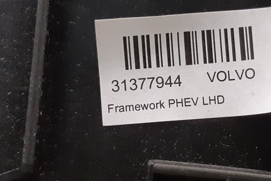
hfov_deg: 47.7
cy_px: 92
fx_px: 301
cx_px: 180
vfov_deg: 33.4
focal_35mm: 40
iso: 200
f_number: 1.7
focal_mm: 3.93
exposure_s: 1/50
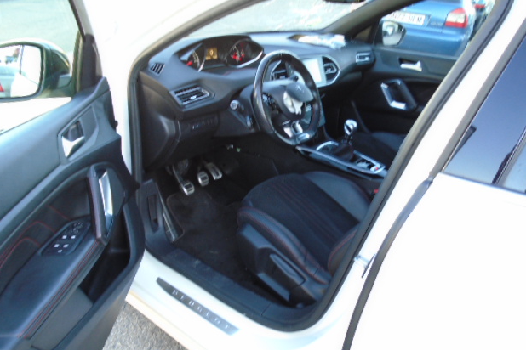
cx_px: 260
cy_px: 193
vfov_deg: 46.3
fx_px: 409
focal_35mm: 28
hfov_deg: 65.5
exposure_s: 1/30
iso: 100
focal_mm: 4.6
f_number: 3.2
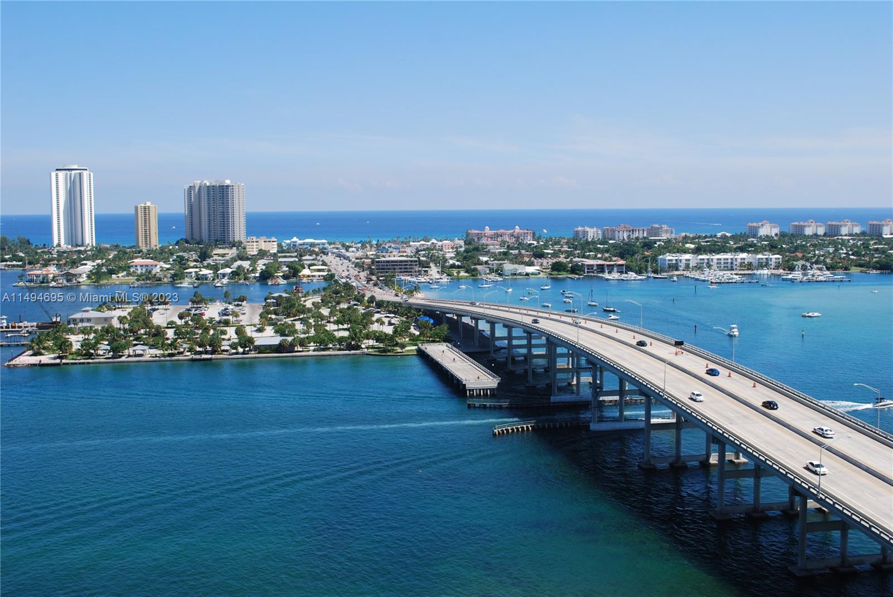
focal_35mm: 39
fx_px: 968
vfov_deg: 34.3
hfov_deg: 49.5
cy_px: 298
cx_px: 446
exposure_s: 1/250
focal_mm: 26
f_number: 8
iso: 100
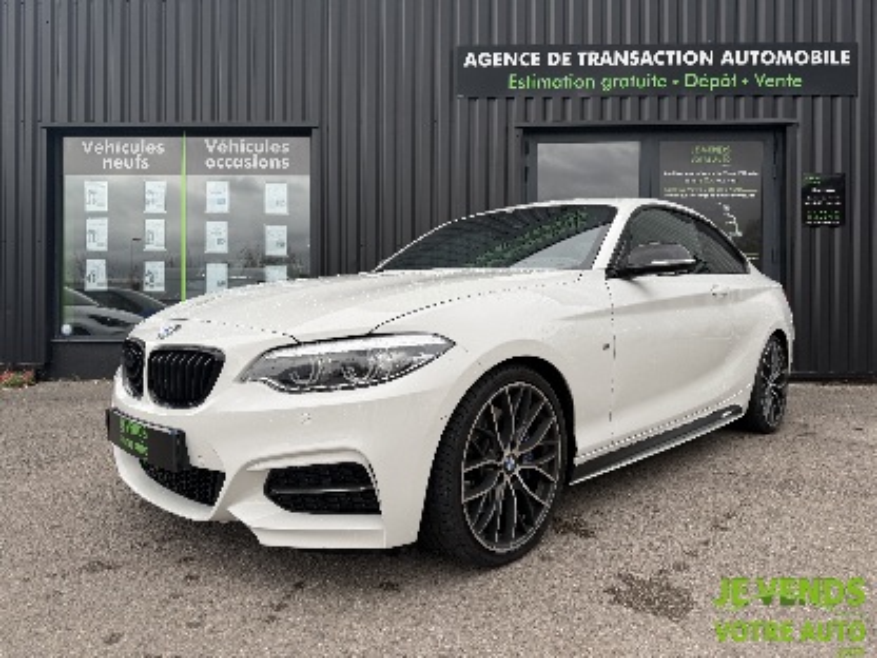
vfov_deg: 56.8
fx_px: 608
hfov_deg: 71.6
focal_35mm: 24
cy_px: 329
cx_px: 438
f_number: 1.78
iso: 80
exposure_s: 1/708
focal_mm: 6.76
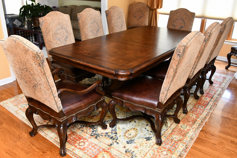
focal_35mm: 33
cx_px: 116
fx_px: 217
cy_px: 78
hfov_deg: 57.2
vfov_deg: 40.0
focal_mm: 32
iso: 2500
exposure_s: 1/60
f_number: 6.3
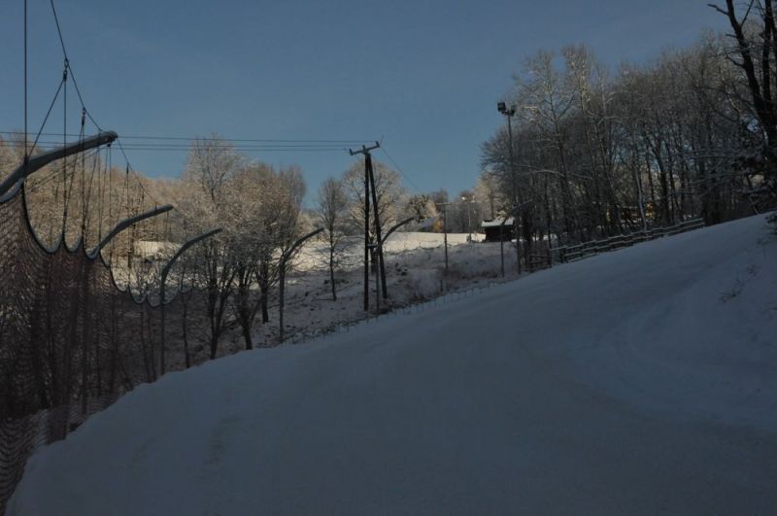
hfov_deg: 46.5
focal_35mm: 42
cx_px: 388
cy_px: 258
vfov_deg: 31.8
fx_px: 905
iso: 1000
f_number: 9
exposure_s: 1/3200
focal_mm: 28
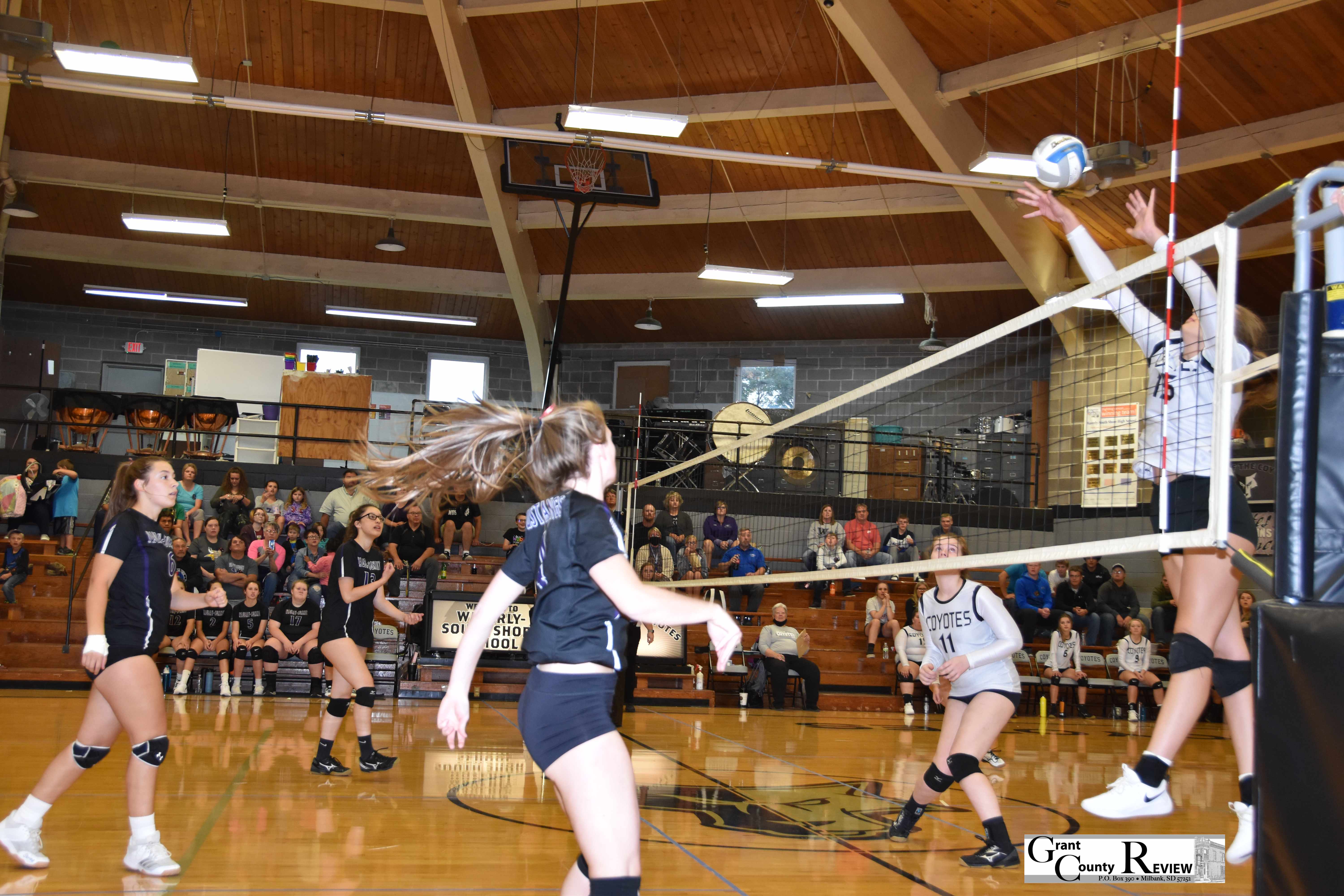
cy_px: 448
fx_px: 1512
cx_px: 672
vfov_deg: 33.0
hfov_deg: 47.9
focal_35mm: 40
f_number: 4
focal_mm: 27
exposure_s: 1/200
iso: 1100
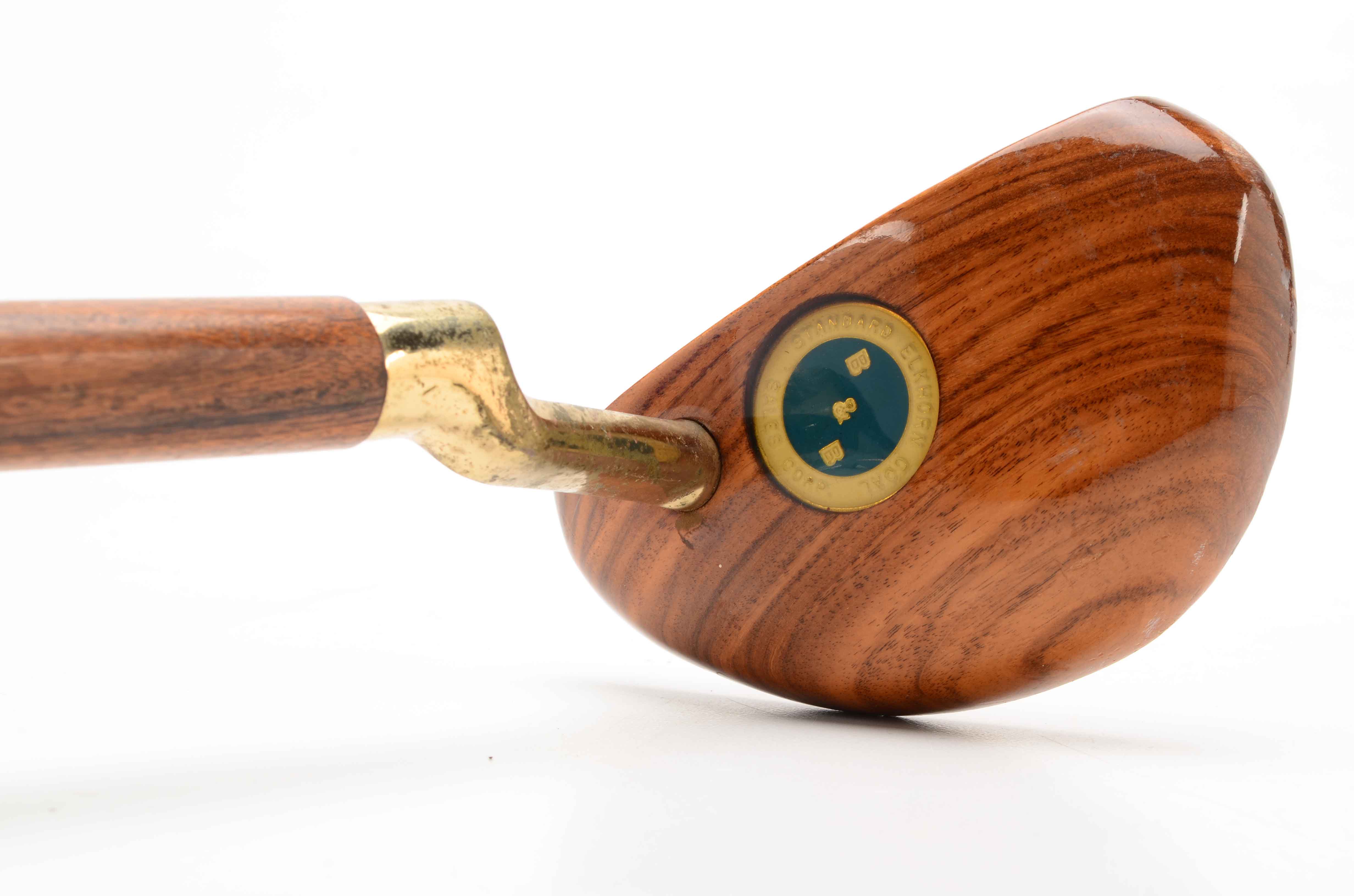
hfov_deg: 24.7
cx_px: 677
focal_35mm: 82
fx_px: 3096
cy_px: 448
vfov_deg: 16.5
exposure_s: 1/160
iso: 100
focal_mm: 55
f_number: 18
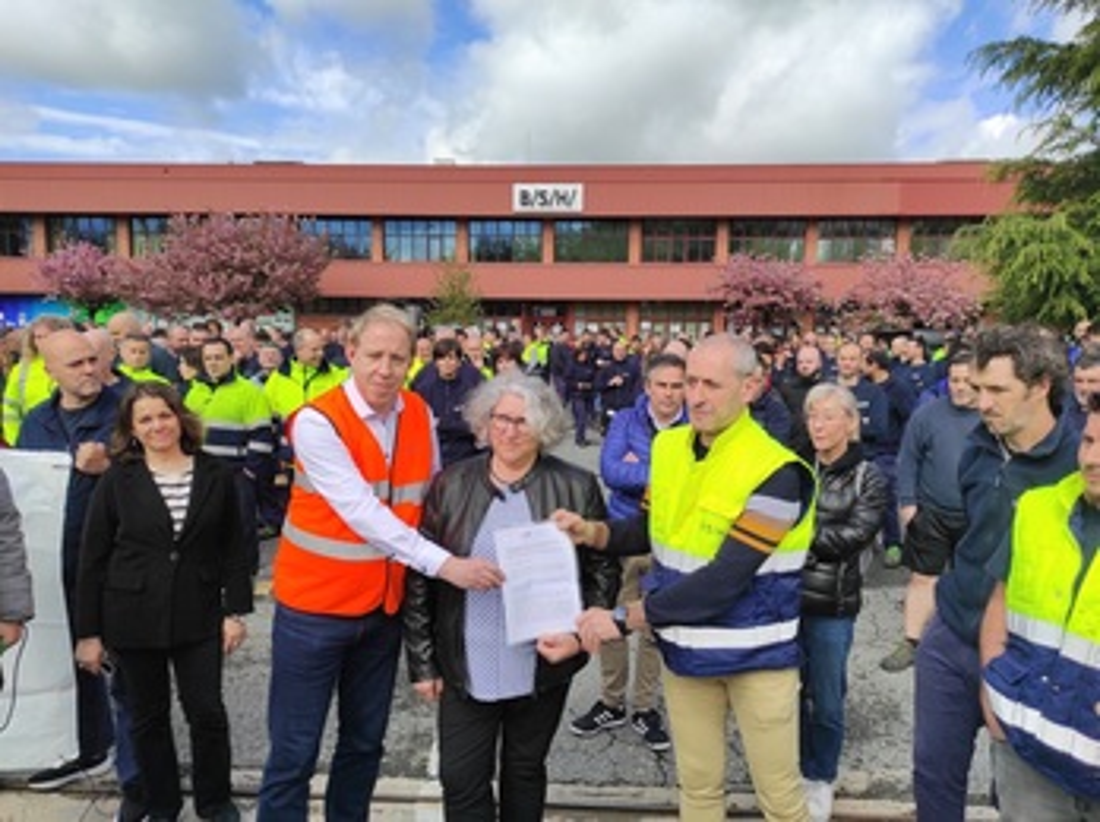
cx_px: 550
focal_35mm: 25
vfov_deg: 54.8
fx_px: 793
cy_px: 411
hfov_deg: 69.5
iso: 100
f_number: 1.89
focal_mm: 5.43
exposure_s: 1/2036
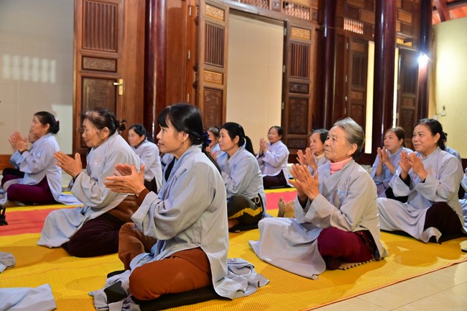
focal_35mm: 32
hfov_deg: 58.8
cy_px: 156
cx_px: 234
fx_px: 415
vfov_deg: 41.0
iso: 3200
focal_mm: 32
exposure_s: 1/100
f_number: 4.5
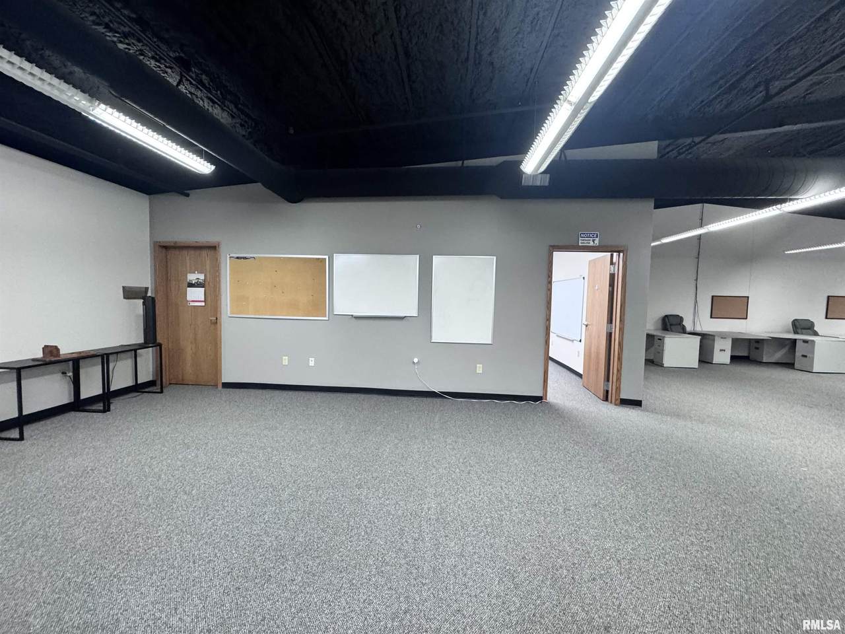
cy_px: 317
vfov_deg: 85.7
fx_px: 342
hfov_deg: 102.1
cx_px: 422
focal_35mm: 14
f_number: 2.2
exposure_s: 1/60
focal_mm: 2.22
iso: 400
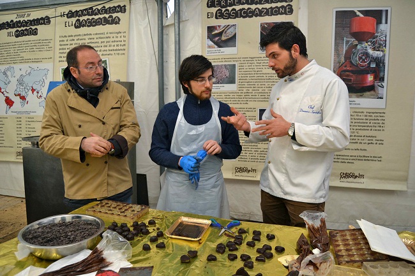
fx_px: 311
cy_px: 138
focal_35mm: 27
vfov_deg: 47.9
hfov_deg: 67.4
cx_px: 208
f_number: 4.5
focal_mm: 18
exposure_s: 1/80
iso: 400
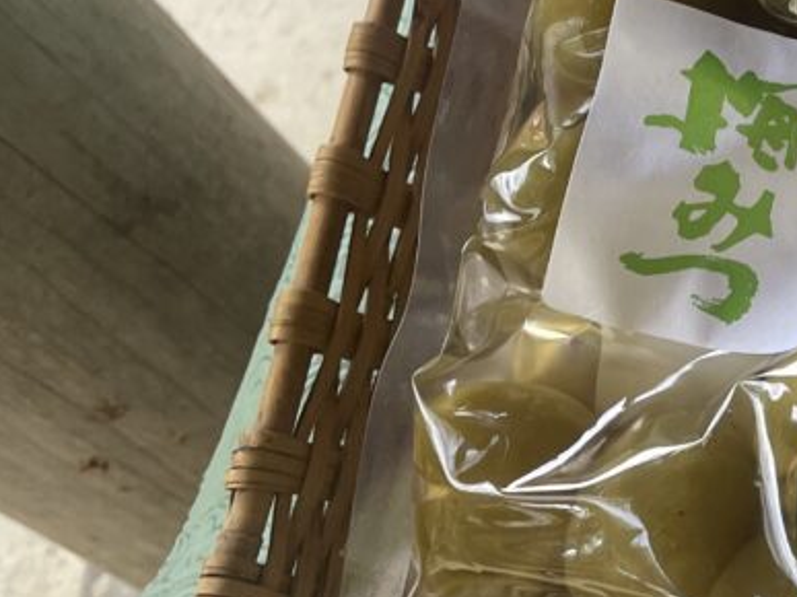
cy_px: 280
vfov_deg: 17.2
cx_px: 1279
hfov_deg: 19.2
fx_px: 1979
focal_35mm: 86
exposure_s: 1/121
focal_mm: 4.2
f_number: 1.6
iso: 64
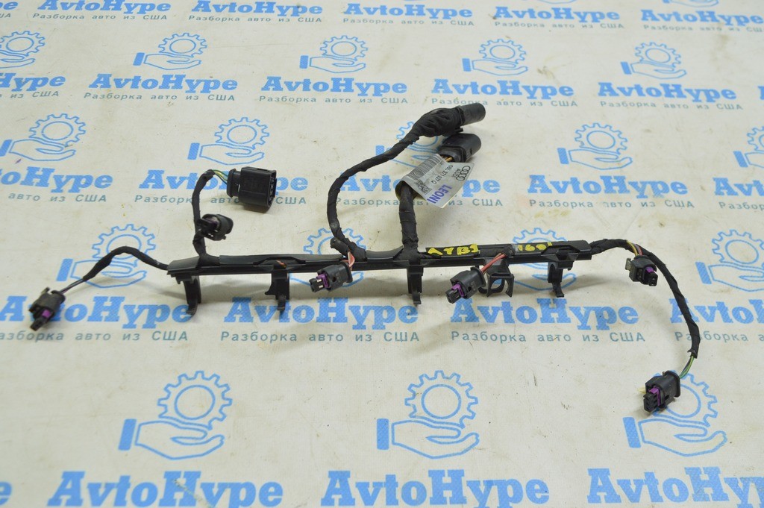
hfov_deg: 53.2
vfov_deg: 36.8
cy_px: 254
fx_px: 763
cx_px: 382
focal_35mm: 36
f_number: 5.6
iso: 400
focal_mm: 24
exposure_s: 1/20
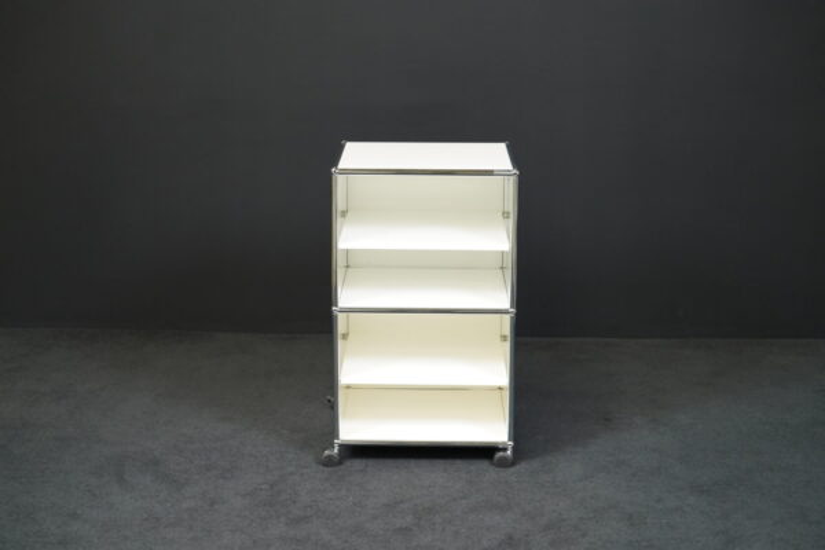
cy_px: 275
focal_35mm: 65
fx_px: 1489
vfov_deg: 20.9
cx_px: 412
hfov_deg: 31.0
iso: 5000
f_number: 6.3
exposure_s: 1/200
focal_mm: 65
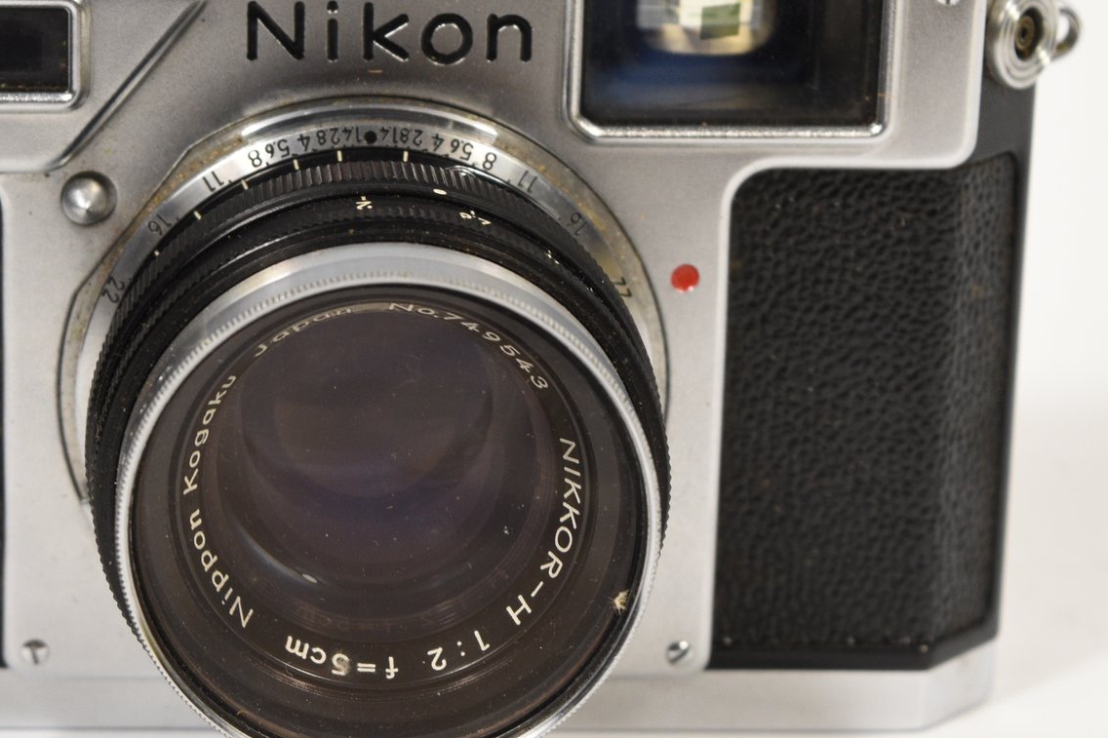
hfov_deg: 15.4
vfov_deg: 10.4
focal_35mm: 132
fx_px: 4062
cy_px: 277
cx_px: 188
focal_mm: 50
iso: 640
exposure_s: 1/125
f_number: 8
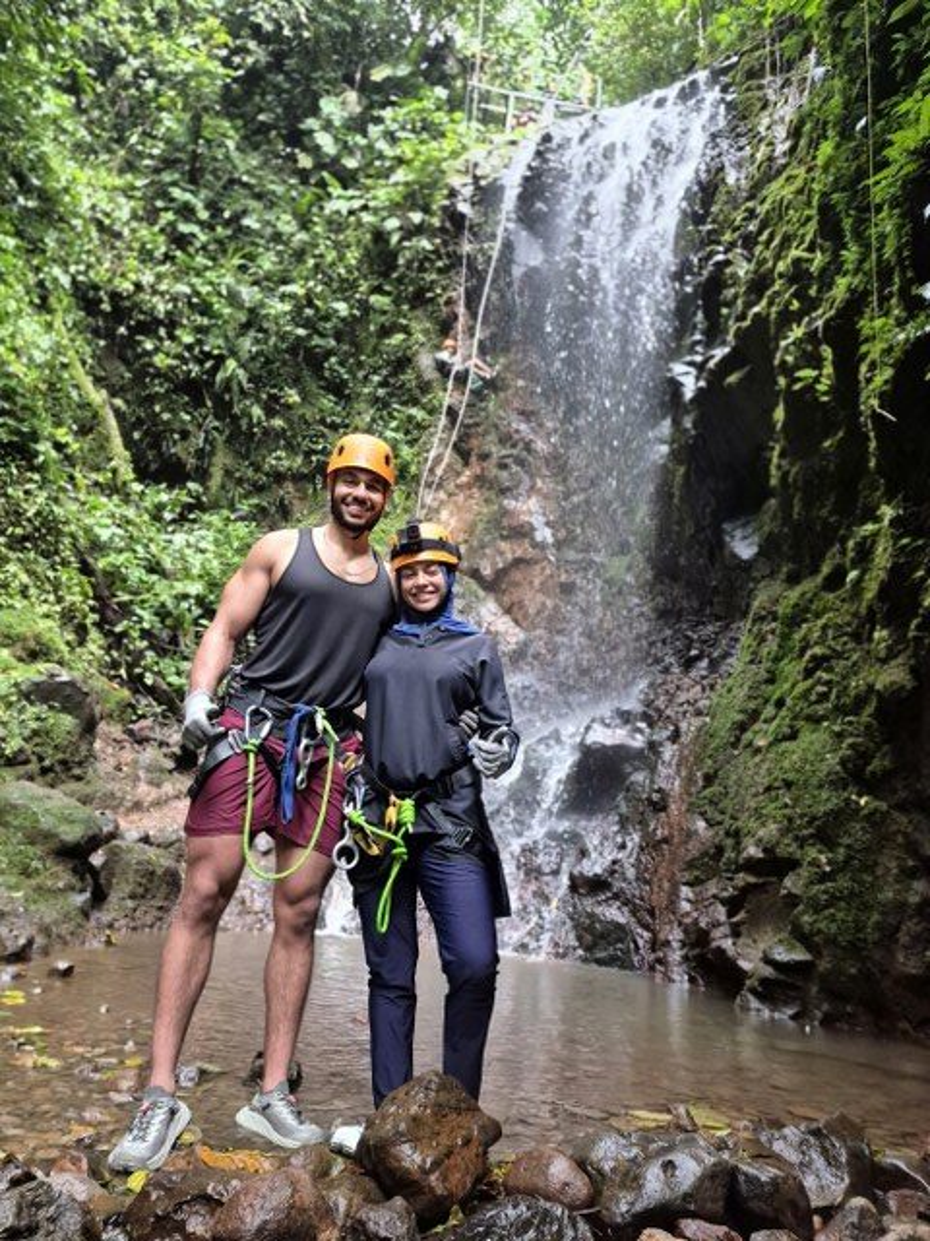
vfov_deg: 73.9
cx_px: 465
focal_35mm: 23
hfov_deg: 58.9
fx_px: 824
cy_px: 620
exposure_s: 1/120
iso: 1000
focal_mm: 5.4
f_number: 1.8
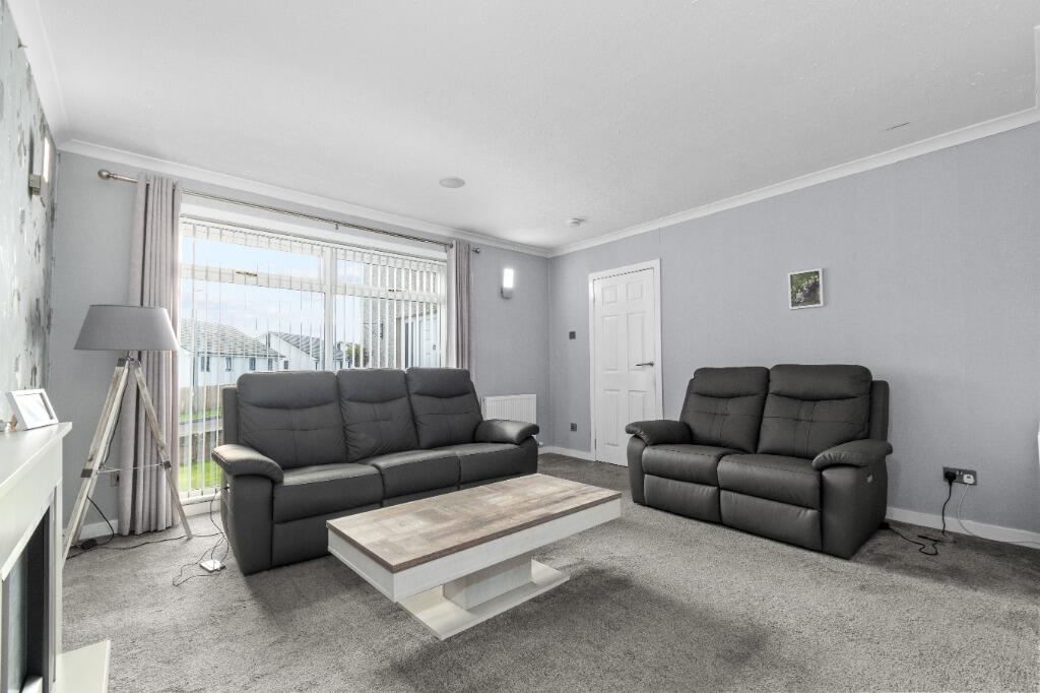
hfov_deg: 100.4
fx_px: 433
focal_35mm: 15
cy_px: 346
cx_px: 520
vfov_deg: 77.3
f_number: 9
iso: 320
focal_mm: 10
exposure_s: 1/5
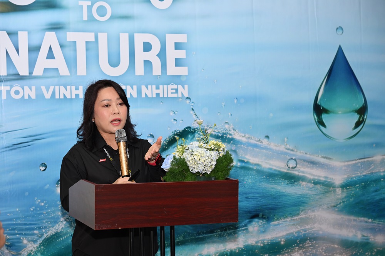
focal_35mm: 71
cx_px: 192
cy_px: 128
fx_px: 759
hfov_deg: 28.5
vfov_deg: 19.2
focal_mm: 71
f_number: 5.6
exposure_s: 1/200
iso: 1000
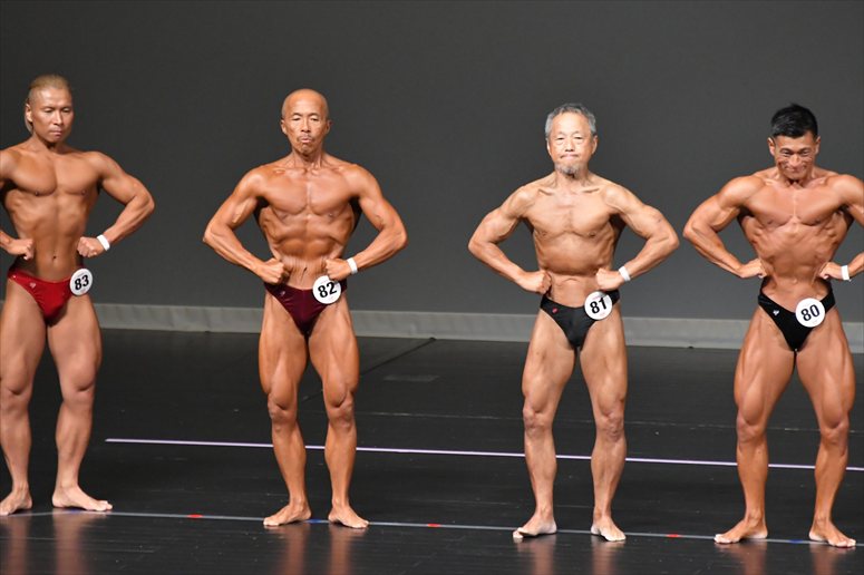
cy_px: 288
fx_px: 8276
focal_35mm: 345
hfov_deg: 6.0
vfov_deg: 4.0
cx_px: 432
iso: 5000
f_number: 5.6
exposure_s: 1/400
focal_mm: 230
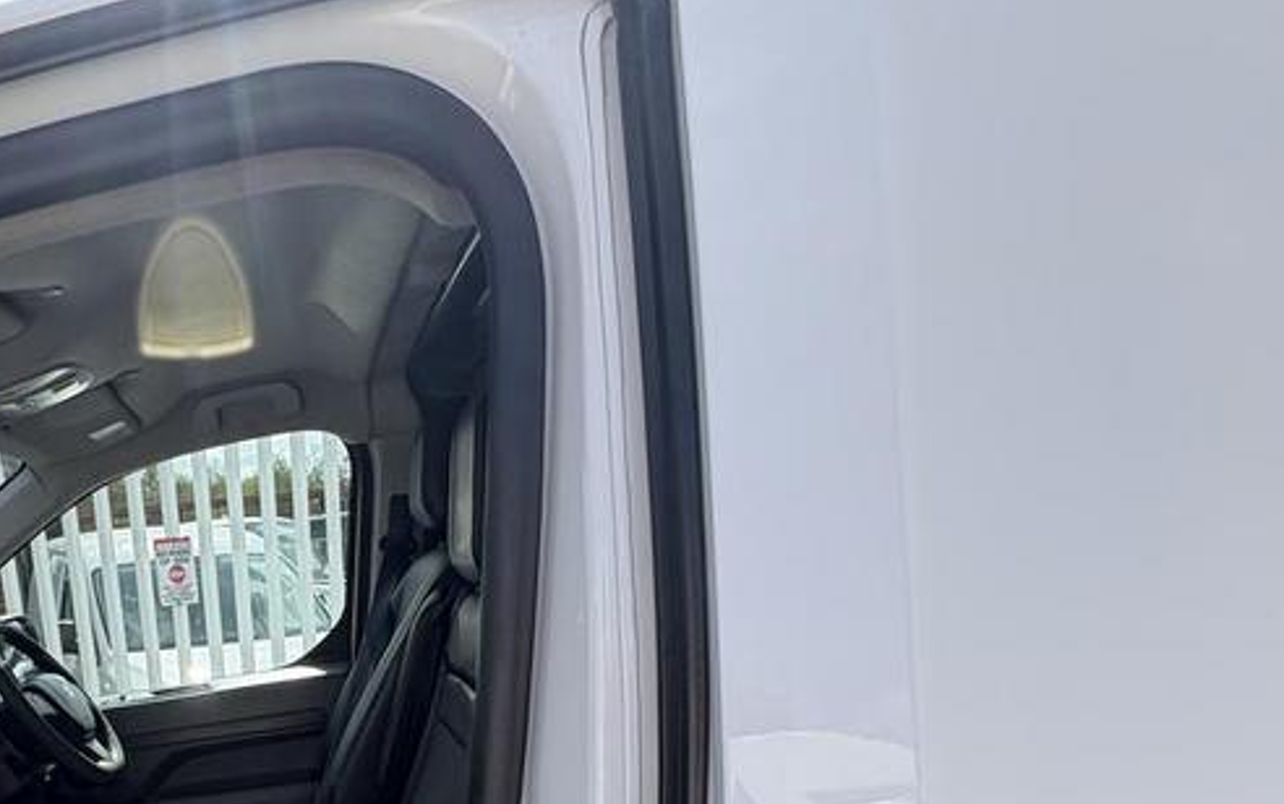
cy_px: 869
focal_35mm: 27
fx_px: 945
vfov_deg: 38.6
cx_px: 222
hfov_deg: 61.5
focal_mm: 2.22
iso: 64
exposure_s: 1/713
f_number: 2.2
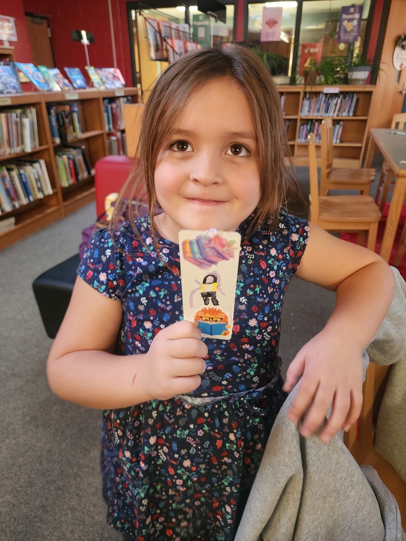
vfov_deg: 73.9
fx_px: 360
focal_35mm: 23
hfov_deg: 58.9
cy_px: 270
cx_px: 203
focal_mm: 6.4
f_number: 1.8
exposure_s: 1/30
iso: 500
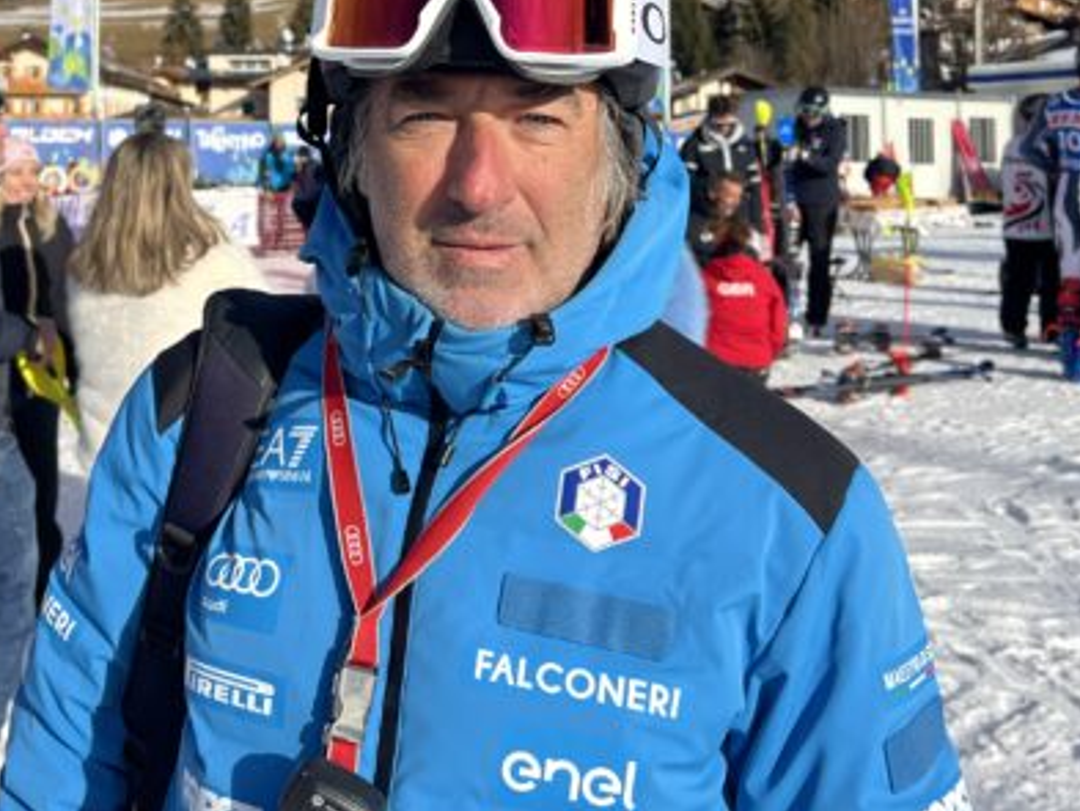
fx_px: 1436
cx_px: 333
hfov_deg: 40.5
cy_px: 126
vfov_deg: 30.5
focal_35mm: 46
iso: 50
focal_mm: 5.7
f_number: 1.5
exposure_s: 1/3831
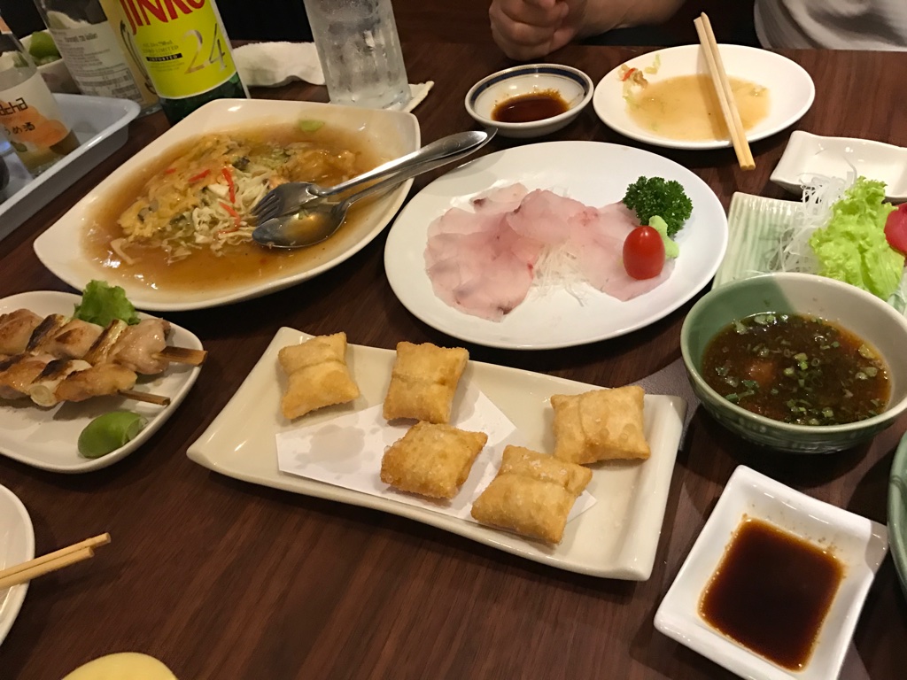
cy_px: 340
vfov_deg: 49.7
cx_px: 454
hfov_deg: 63.4
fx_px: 734
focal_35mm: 28
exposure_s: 1/9
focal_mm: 3.99
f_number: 1.8
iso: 100
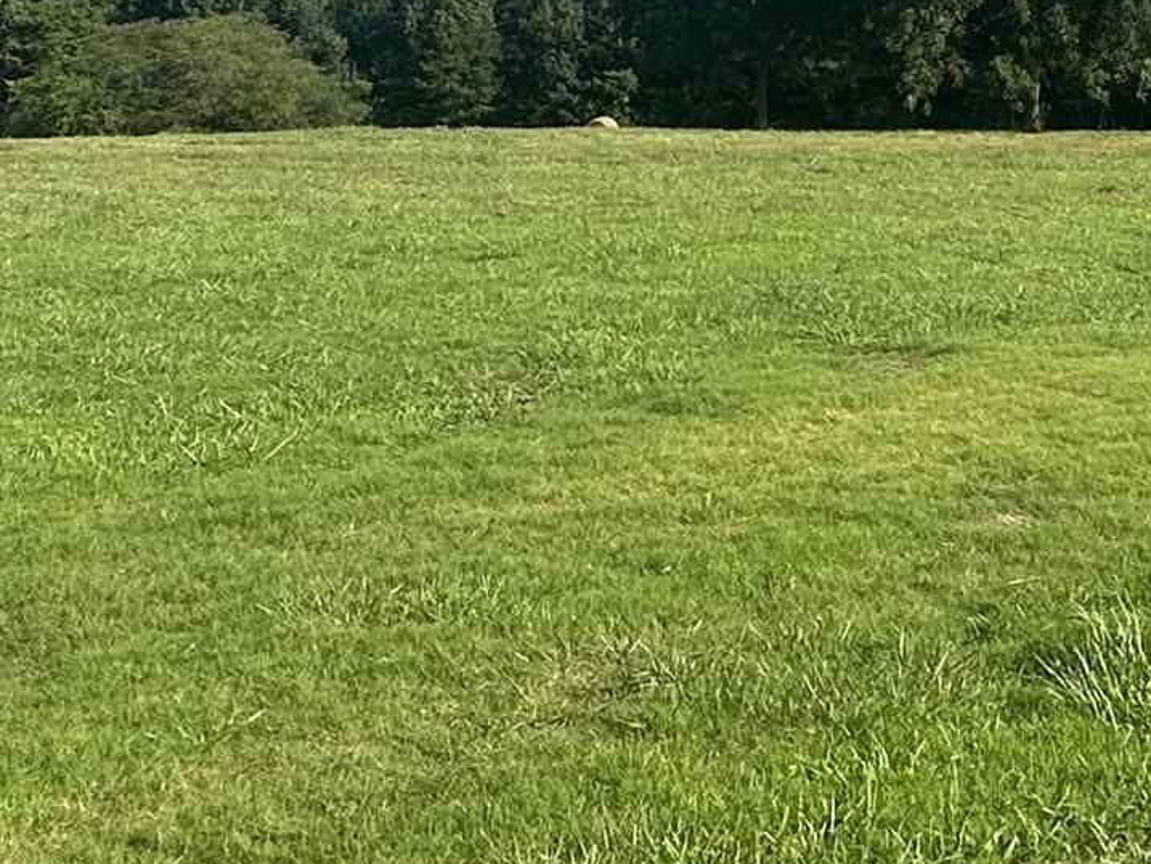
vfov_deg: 22.8
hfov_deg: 29.8
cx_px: 1182
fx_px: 1995
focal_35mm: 60
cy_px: -119
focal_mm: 2.22
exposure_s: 1/2020
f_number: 2.2
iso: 50
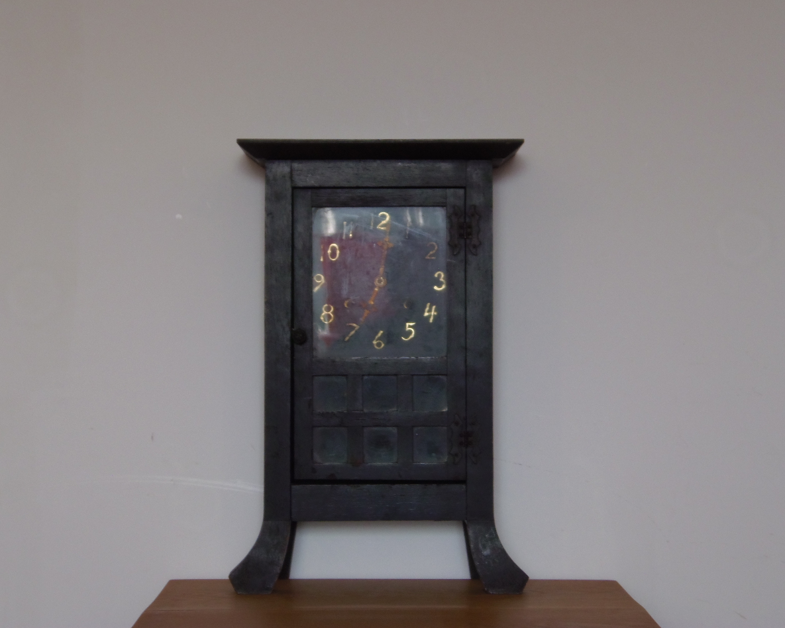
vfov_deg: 19.7
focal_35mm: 78
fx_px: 1812
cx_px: 384
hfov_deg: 24.4
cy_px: 312
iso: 125
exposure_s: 1/40
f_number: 4.2
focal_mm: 13.7
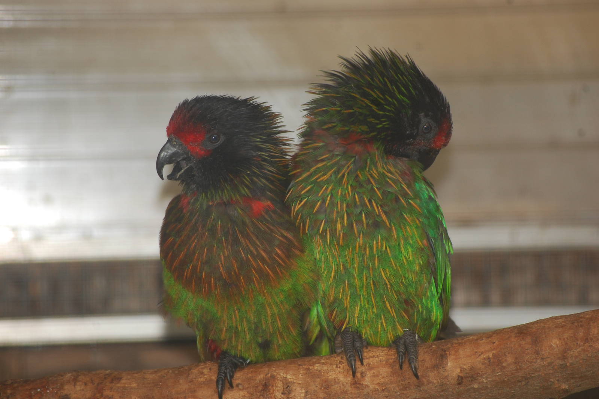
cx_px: 300
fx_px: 4987
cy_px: 200
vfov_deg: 4.6
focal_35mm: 300
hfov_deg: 6.9
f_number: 5.6
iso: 400
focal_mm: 200
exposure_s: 1/60
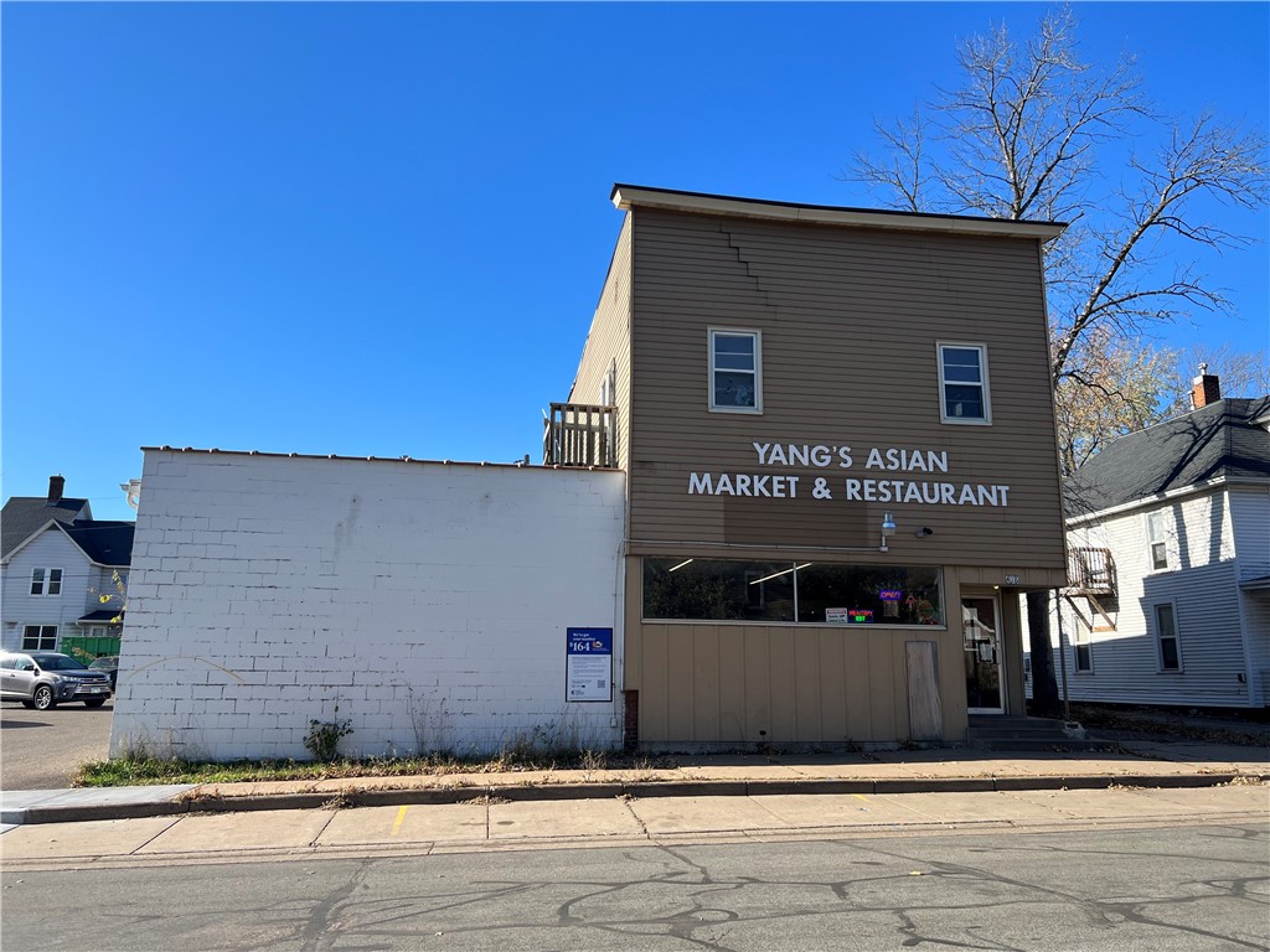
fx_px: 954
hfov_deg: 67.3
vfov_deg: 53.1
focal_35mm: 26
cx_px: 635
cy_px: 476
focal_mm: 5.7
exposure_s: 1/2513
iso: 50
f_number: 1.5
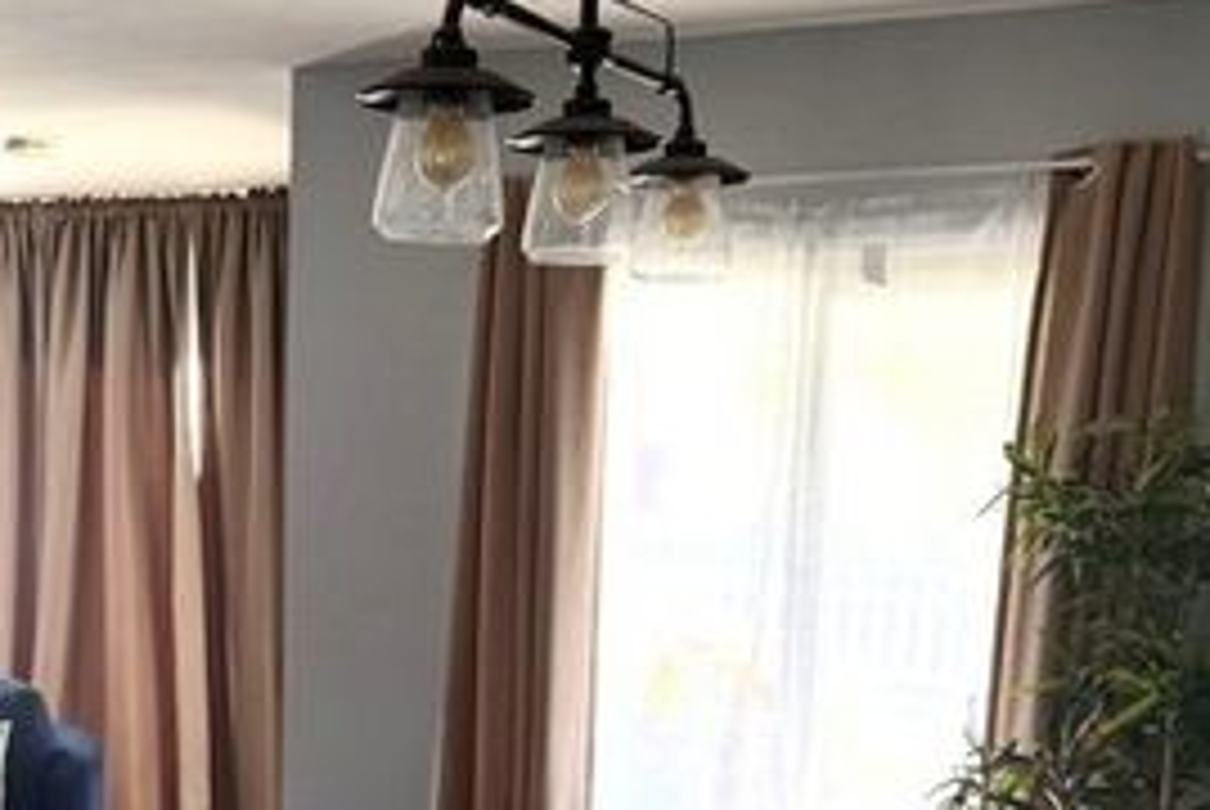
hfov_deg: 35.1
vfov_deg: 24.0
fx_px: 1851
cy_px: 731
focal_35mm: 55
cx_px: 252
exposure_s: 1/146
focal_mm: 6.76
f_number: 1.78
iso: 100
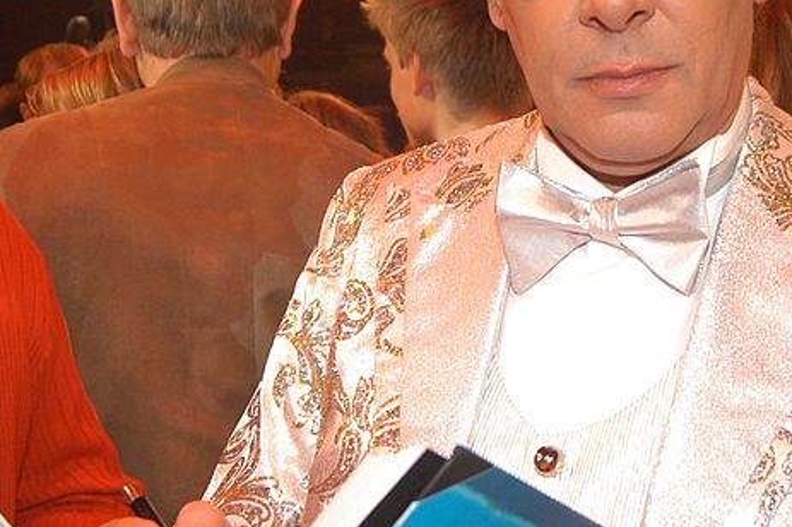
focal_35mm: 73
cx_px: 479
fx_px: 1605
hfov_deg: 27.7
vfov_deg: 18.6
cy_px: 211
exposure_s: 1/60
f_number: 5.6
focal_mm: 22
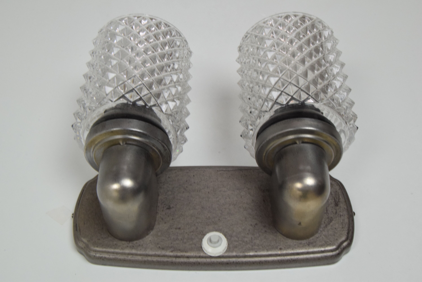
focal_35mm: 46
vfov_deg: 29.0
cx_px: 211
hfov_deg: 42.3
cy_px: 141
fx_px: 545
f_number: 29
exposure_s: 1/25
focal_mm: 31
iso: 1600
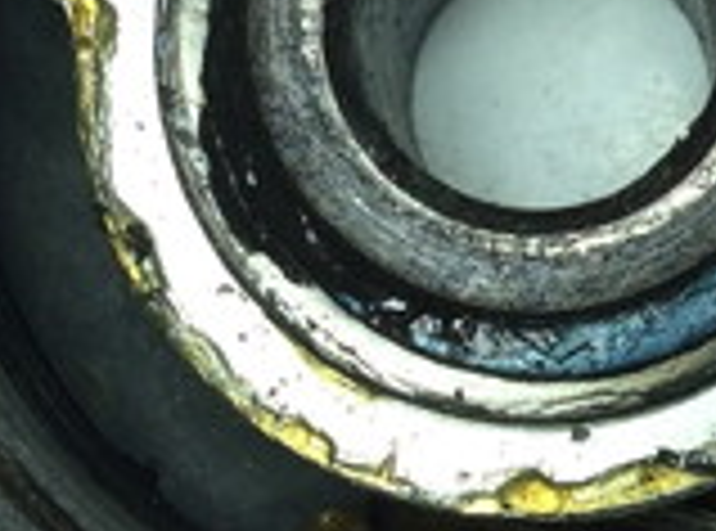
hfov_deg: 16.2
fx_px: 2493
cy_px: 0
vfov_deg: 12.0
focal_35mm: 121
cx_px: 626
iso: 32
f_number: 2.4
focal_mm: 3.3
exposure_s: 1/298
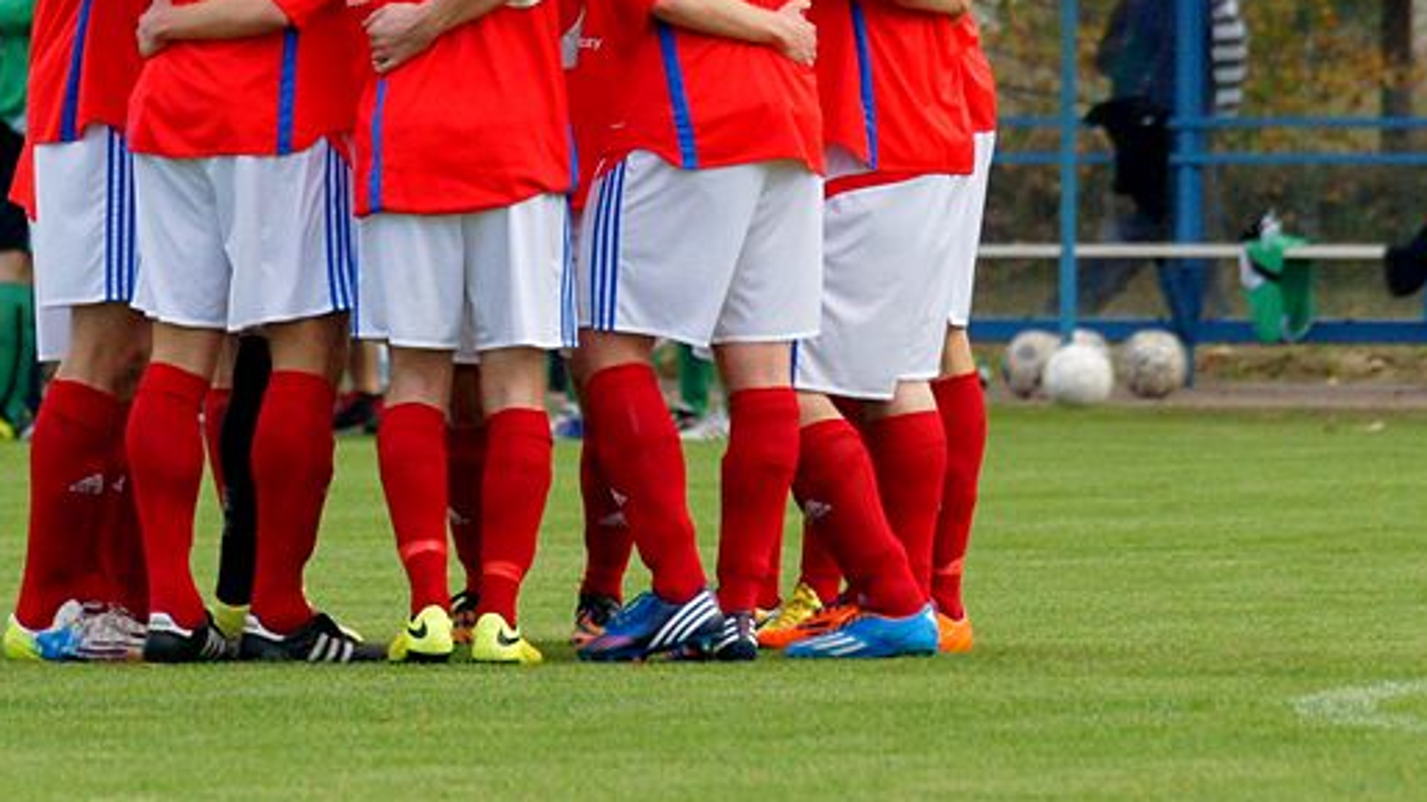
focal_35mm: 519
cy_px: 154
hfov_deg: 4.2
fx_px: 19636
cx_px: 686
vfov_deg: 2.3
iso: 800
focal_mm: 200
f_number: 5.6
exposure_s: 1/1000
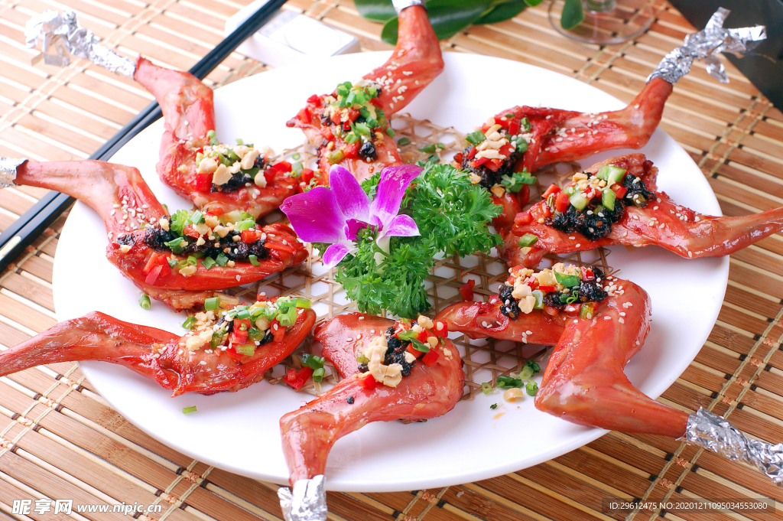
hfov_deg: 27.0
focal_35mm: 75
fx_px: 1630
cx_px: 392
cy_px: 260
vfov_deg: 18.2
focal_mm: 50
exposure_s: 1/800
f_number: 8
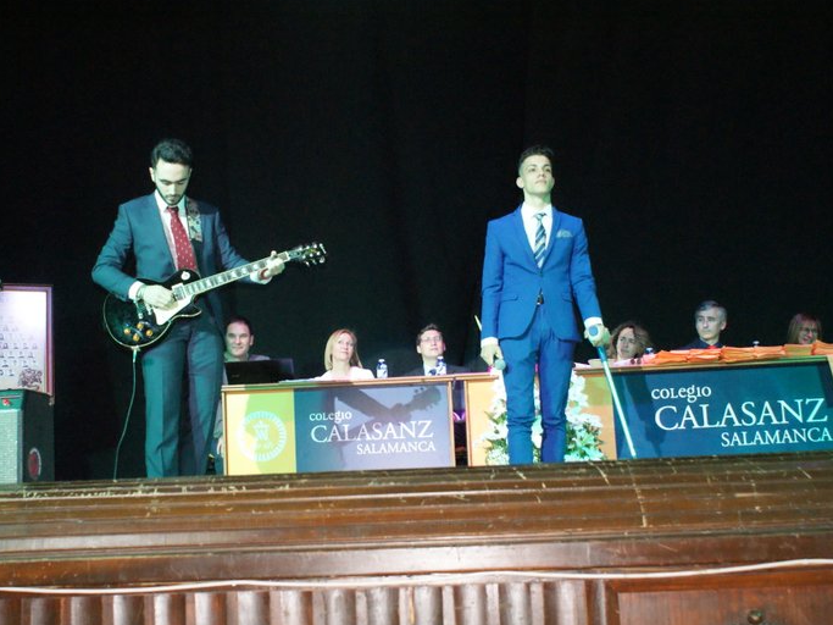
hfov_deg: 42.9
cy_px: 319
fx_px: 1059
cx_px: 367
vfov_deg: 32.9
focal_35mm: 44
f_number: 5.6
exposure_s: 1/60
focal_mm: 26
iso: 1600
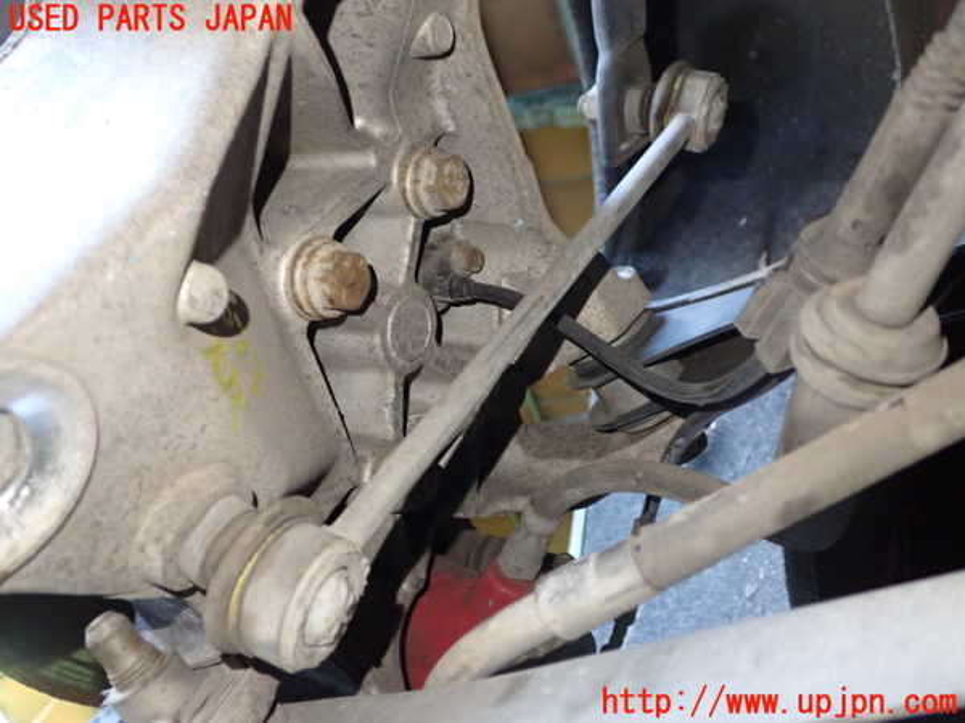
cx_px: 482
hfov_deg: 51.4
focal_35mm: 36
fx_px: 1004
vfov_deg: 39.7
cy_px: 362
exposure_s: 1/30
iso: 800
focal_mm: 6.37
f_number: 2.5
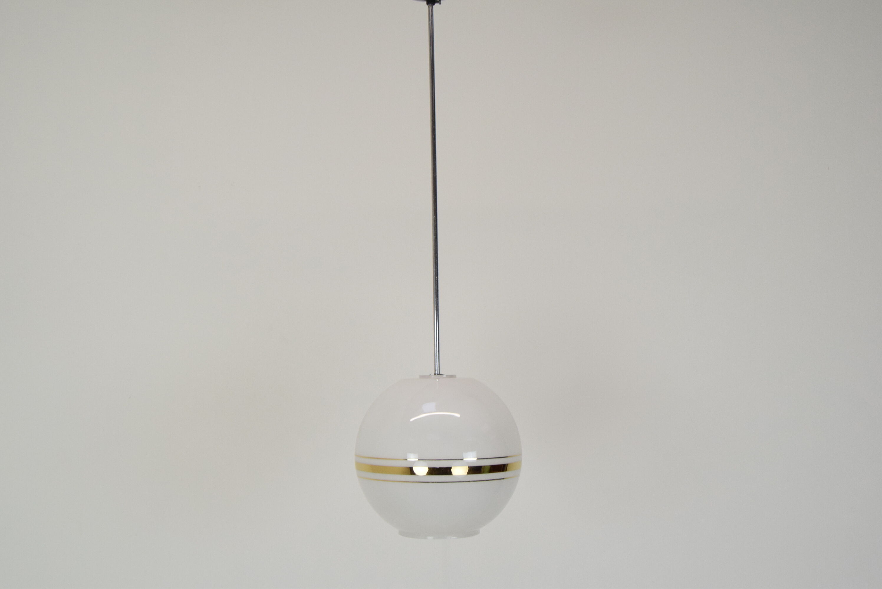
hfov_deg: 46.4
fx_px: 1030
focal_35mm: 42
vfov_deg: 31.9
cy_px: 294
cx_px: 441
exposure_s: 1/320
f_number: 9
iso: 1600
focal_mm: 28
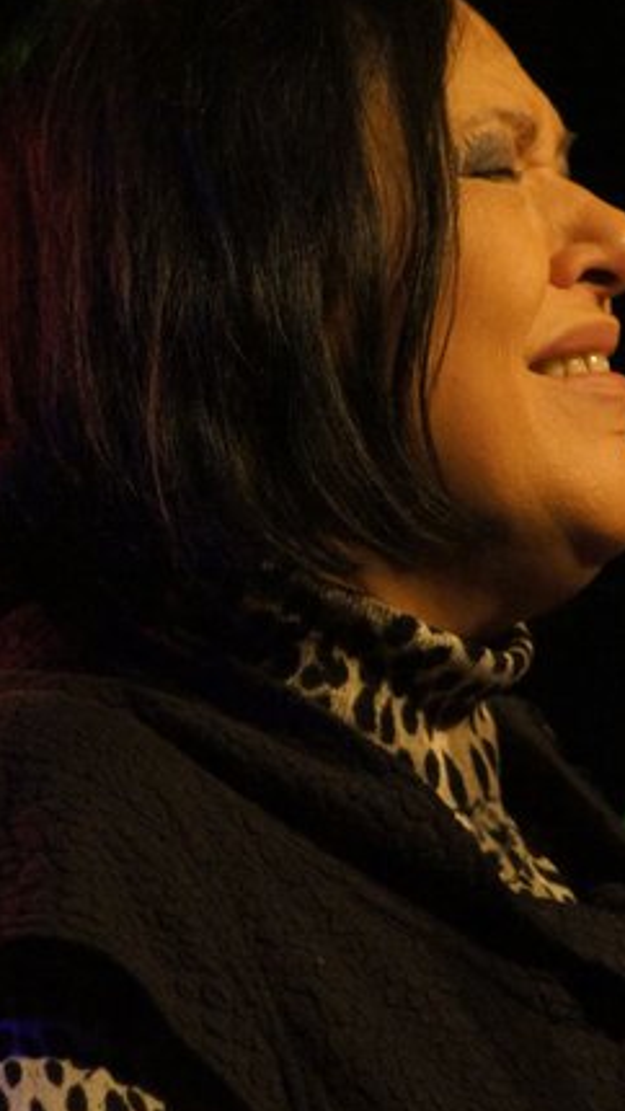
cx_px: 446
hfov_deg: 3.8
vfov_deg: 6.7
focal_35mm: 321
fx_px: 9454
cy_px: 466
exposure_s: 1/320
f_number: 5.6
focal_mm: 160
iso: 3200
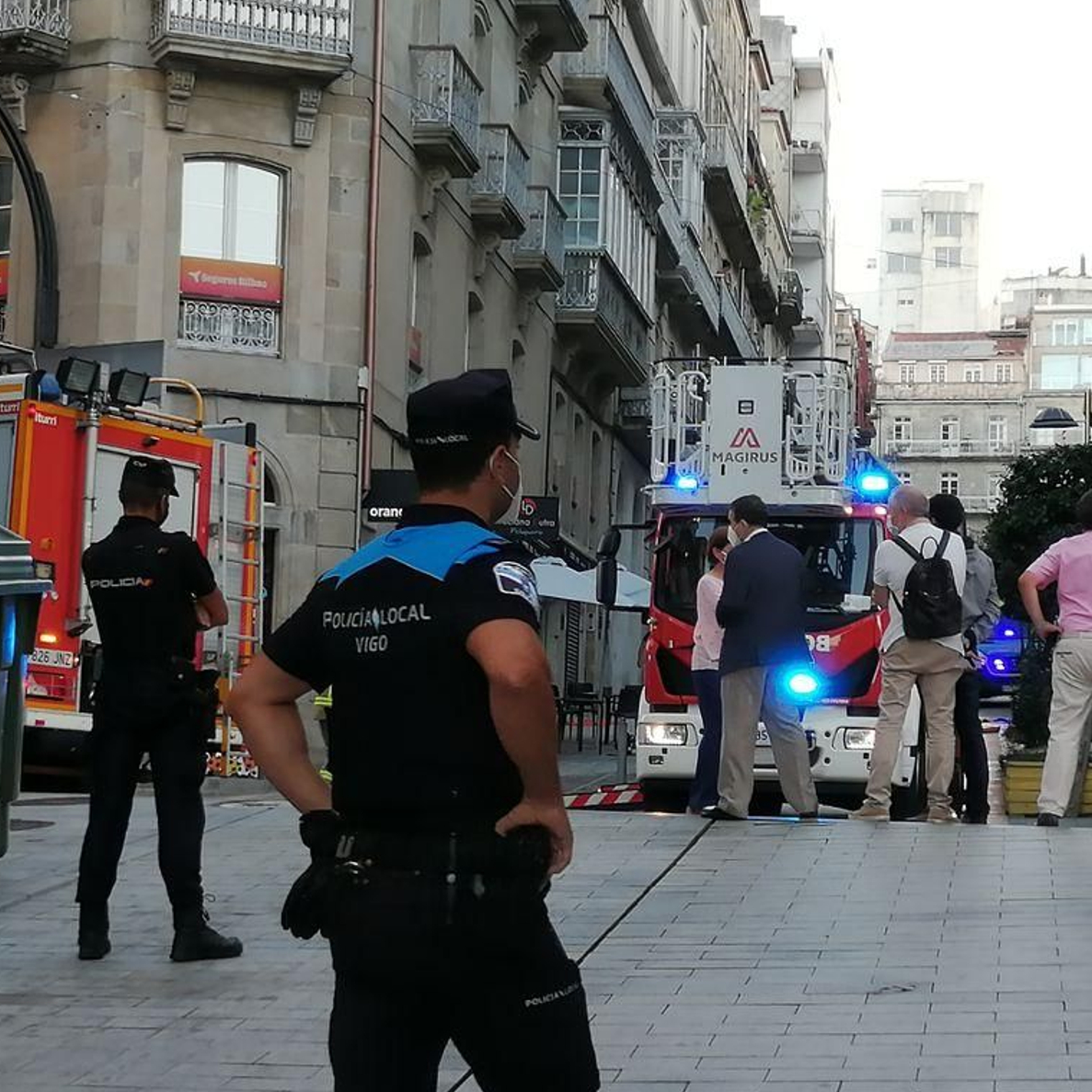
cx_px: 680
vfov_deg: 19.9
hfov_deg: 19.9
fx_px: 3105
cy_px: 545
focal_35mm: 87
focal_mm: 3.96
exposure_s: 1/112
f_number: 1.8
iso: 50
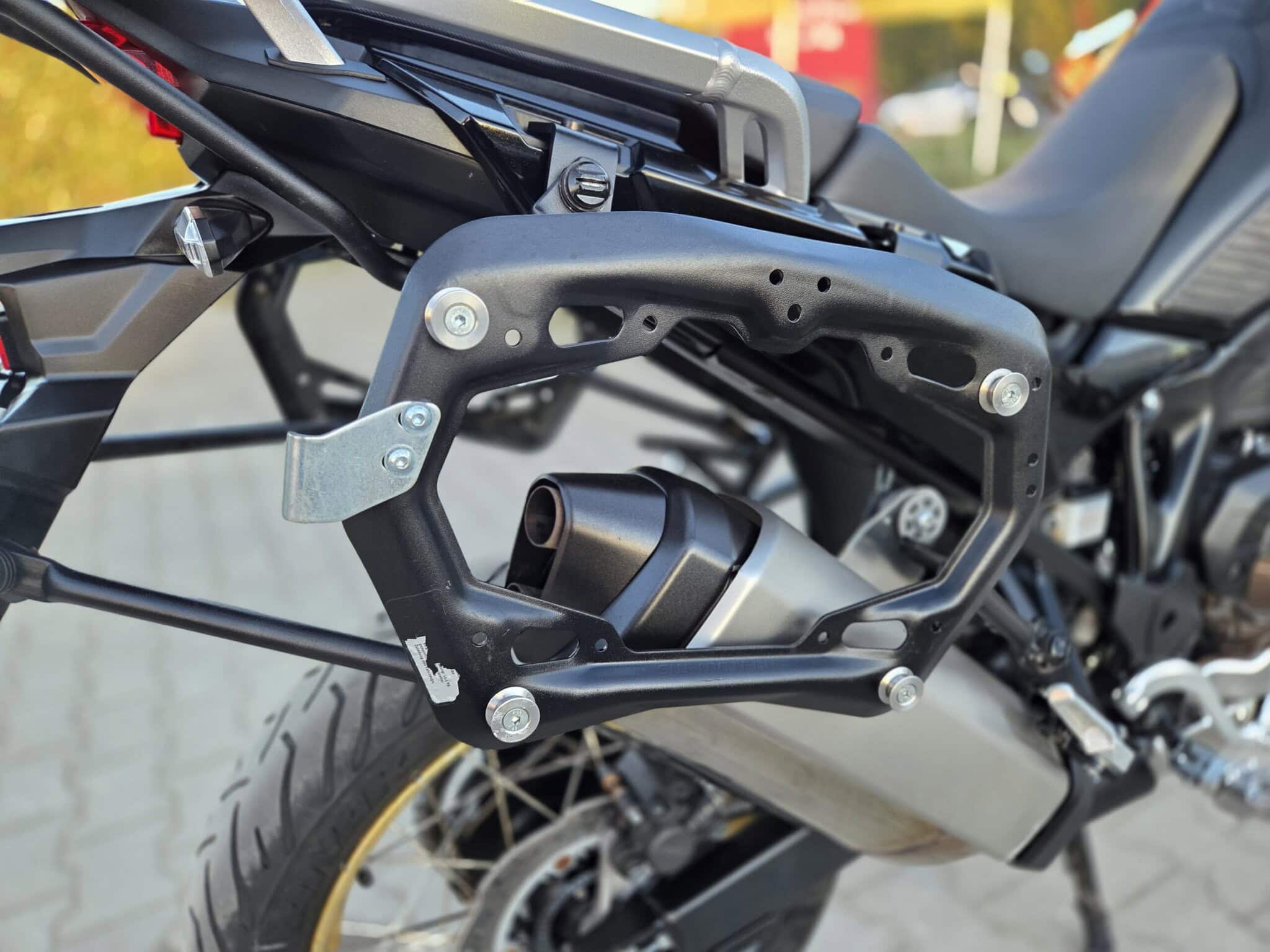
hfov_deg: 73.9
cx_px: 635
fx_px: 844
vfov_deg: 58.9
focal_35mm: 23
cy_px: 476
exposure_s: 1/180
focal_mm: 5.4
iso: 200
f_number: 1.8
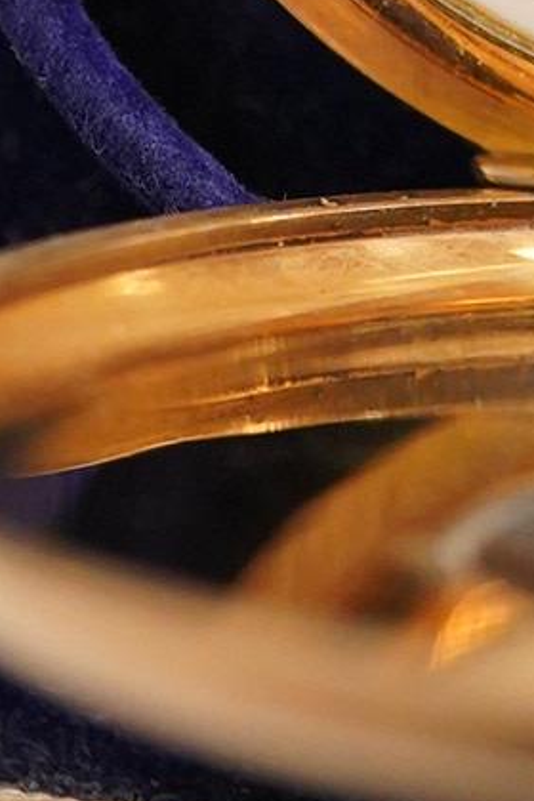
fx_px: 4694
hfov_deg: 6.4
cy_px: -605
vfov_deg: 9.3
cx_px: 822
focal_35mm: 211
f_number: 5
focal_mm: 30
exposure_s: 1/160
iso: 2500
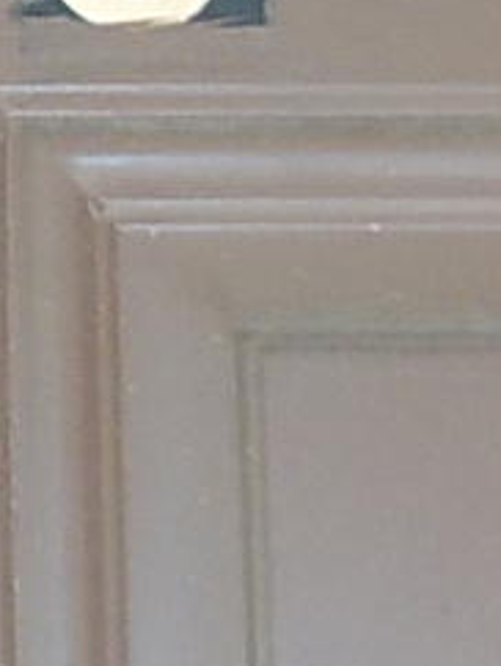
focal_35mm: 198
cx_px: -176
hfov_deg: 7.4
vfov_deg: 10.0
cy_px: 267
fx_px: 3814
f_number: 3.3
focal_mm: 4.1
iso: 125
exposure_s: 1/60
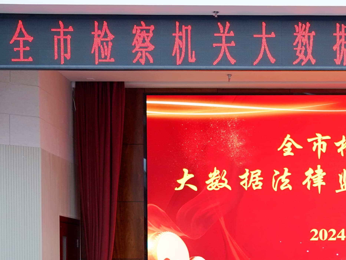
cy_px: 296
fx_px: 1020
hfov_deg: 18.6
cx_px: 363
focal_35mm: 102
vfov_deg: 14.1
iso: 320
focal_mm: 33
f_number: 4
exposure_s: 1/60
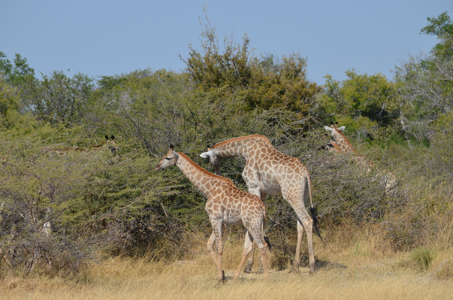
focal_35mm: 330
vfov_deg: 4.1
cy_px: 150
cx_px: 226
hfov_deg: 6.3
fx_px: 4144
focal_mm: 220
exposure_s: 1/800
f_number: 7.1
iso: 200
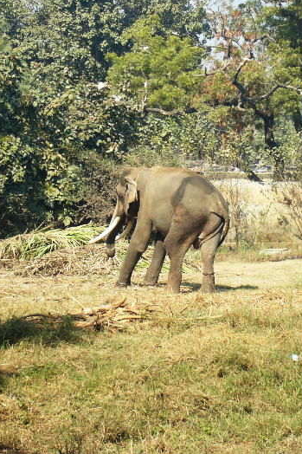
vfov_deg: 13.3
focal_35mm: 154
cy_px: 230
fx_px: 1939
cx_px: 187
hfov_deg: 8.9
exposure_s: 1/320
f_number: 4.9
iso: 100
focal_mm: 17.4
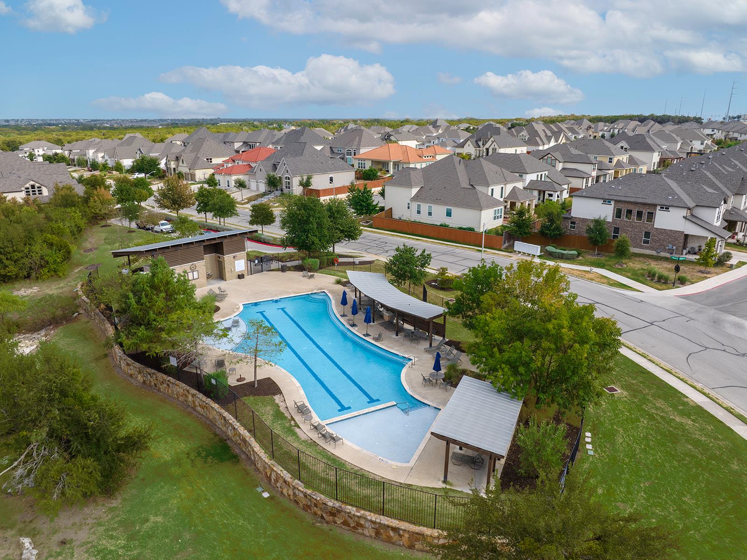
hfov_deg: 71.6
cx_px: 374
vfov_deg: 56.8
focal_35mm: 24
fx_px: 518
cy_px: 280
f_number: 6.3
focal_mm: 12.29
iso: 100
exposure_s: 1/800
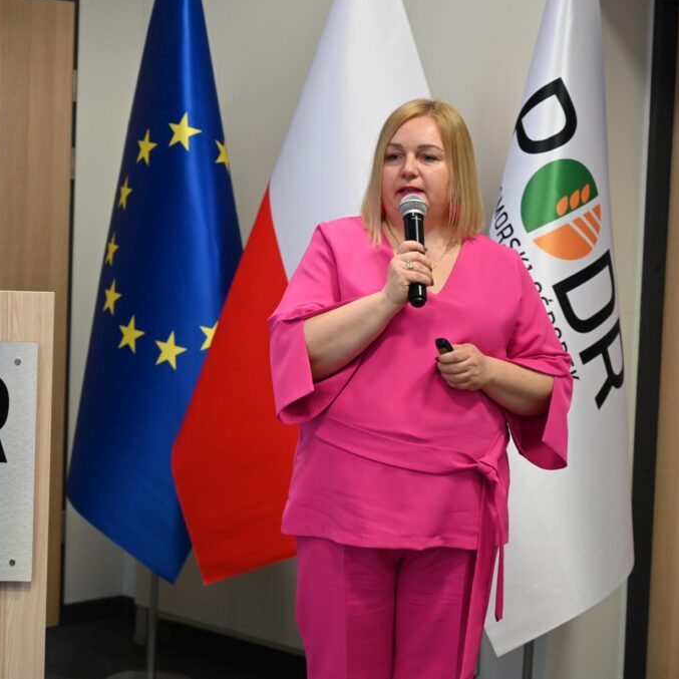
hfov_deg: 19.3
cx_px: 329
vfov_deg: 19.3
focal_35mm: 90
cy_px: 338
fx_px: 1997
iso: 1100
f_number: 4
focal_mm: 70
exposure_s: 1/125
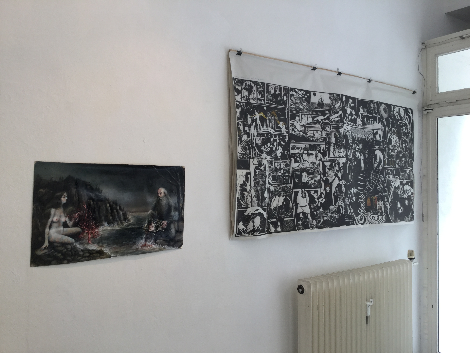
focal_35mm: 31
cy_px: 176
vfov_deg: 45.4
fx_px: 421
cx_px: 235
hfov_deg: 58.4
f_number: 2.4
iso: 32
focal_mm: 3.3
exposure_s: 1/50
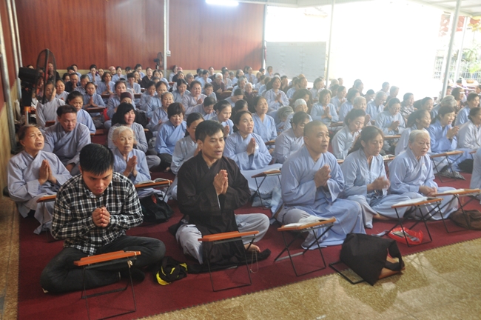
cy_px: 160
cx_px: 240
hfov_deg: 57.3
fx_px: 440
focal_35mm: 33
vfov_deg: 39.9
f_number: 6.3
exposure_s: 1/13
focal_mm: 22
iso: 640
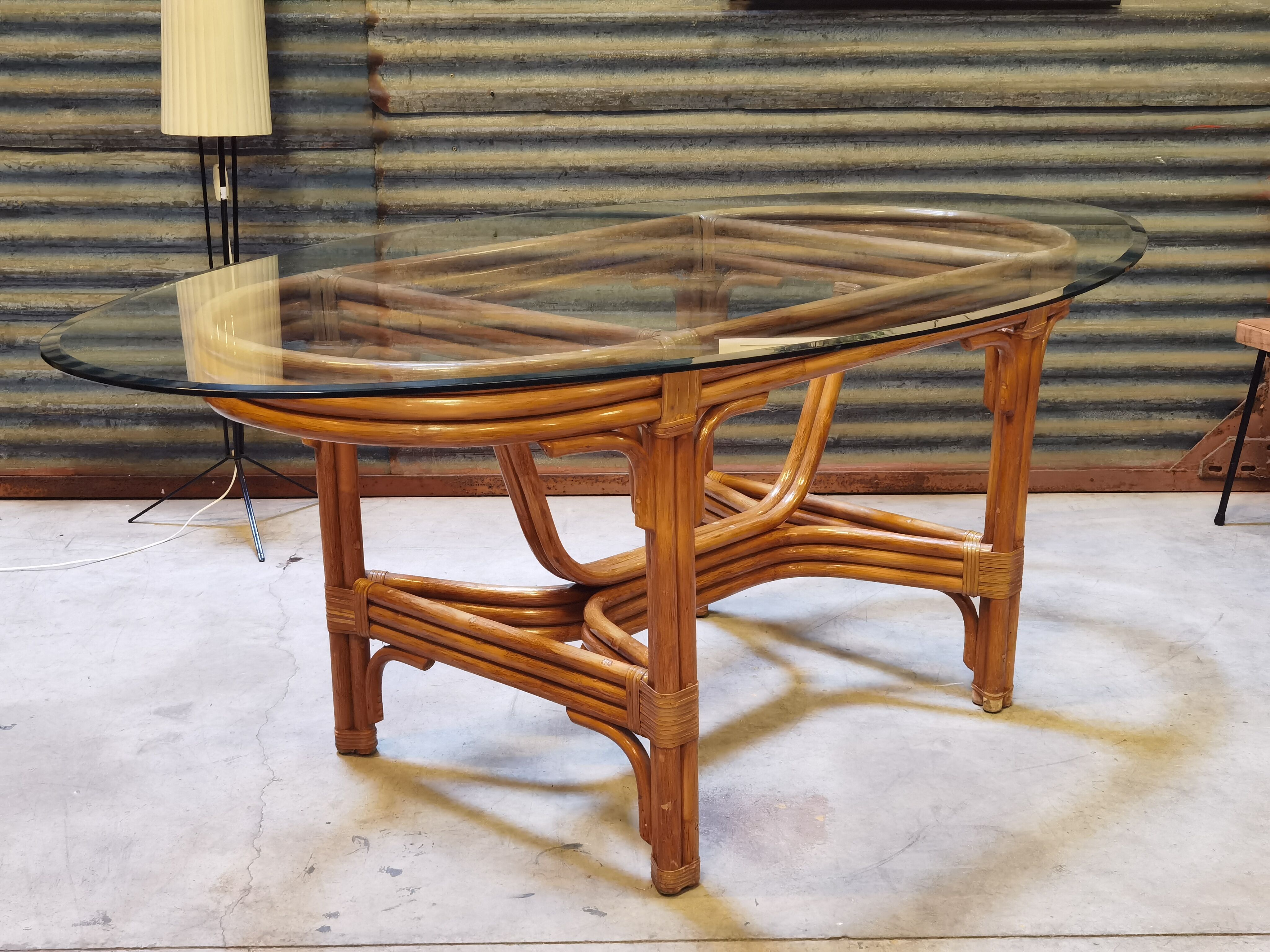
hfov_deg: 38.9
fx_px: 1798
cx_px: 635
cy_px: 476
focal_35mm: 49
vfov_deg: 29.7
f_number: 1.9
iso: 500
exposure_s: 1/33.3
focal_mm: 6.71
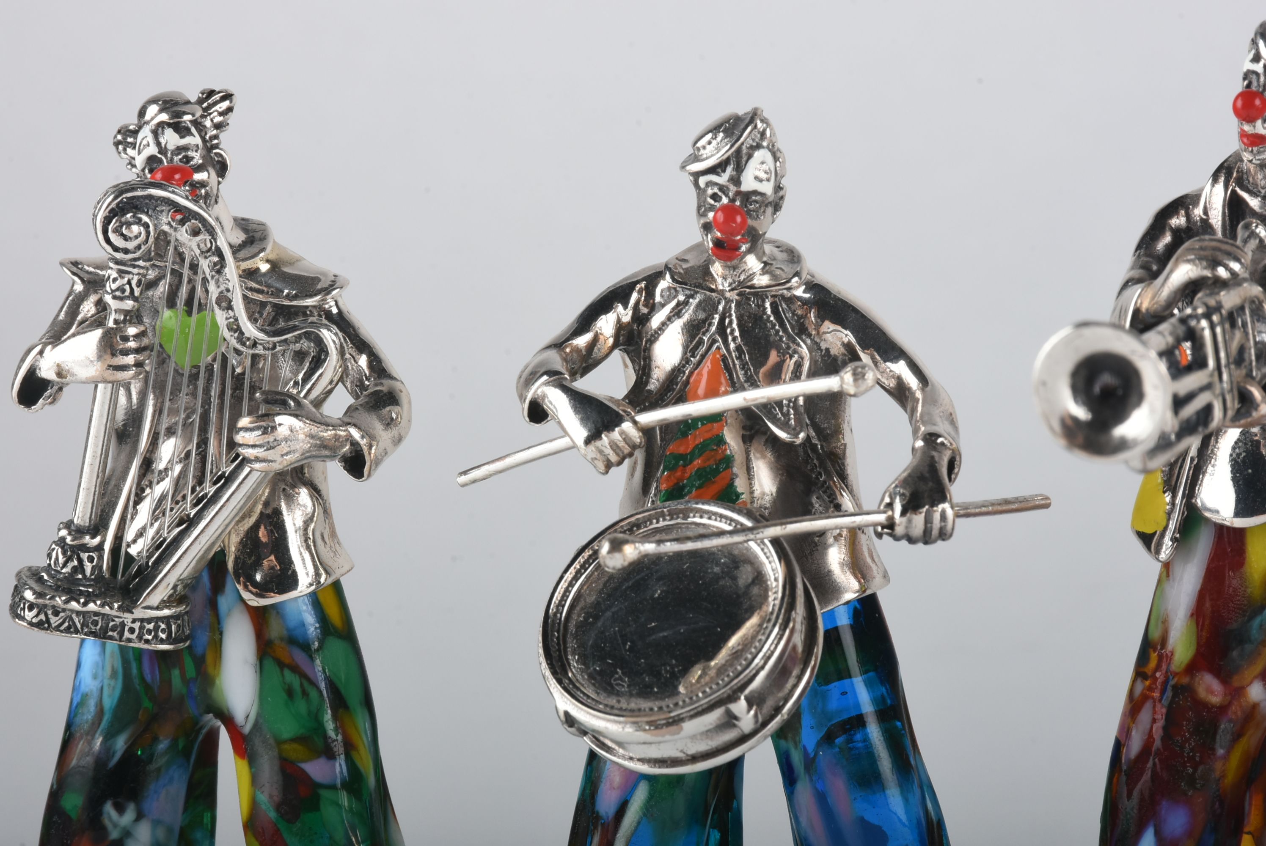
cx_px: 633
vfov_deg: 6.6
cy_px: 423
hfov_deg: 9.8
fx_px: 7391
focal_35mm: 210
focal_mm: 140
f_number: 22
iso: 320
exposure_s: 1/250
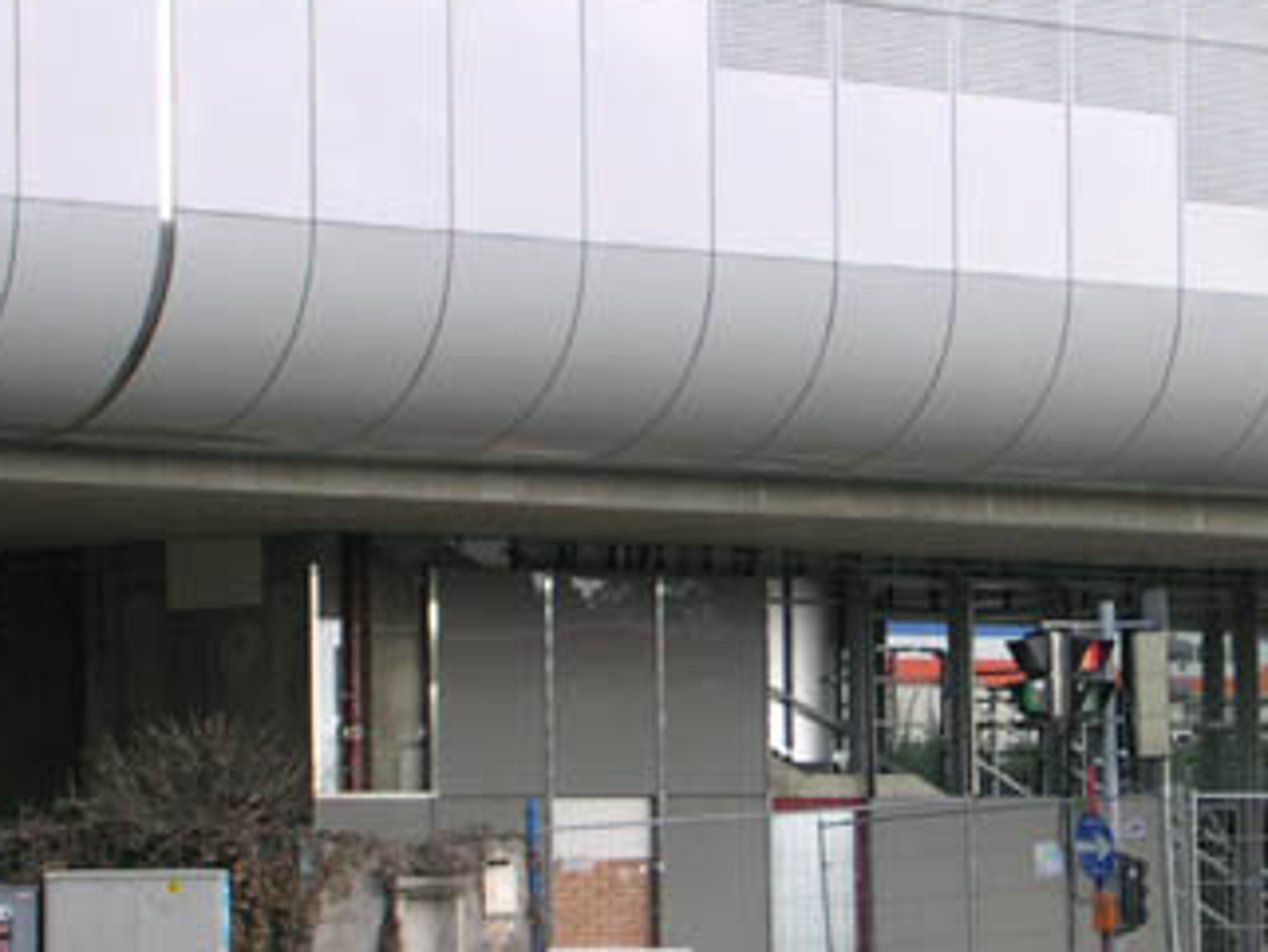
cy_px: 571
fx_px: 6962
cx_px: 936
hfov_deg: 10.4
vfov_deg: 7.8
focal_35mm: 190
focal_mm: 16.8
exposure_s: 1/103
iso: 100
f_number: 4.8
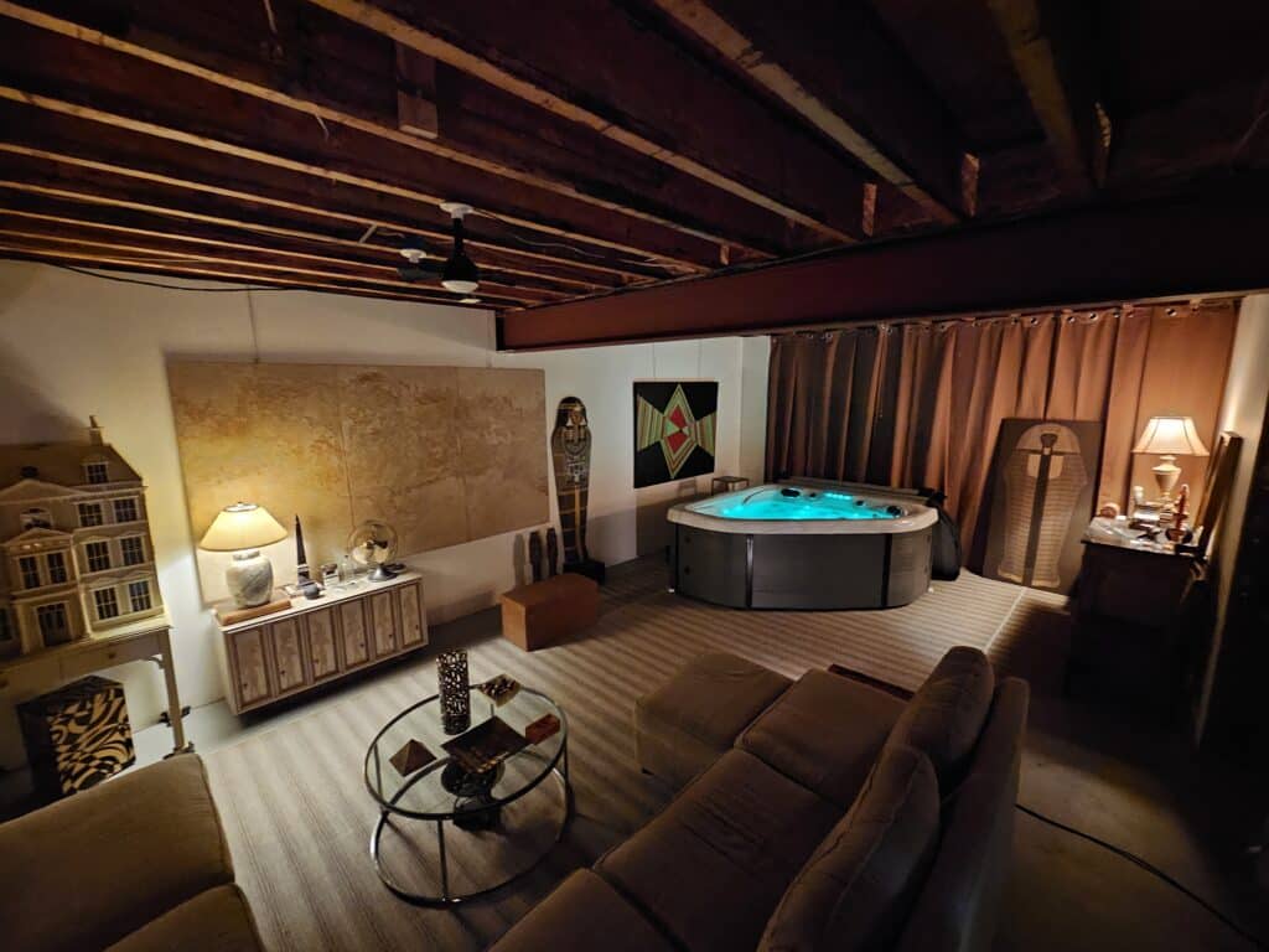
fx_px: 477
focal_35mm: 13
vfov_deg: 89.9
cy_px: 476
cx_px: 634
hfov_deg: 106.2
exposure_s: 1/24
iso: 2000
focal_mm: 2.2
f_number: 2.2
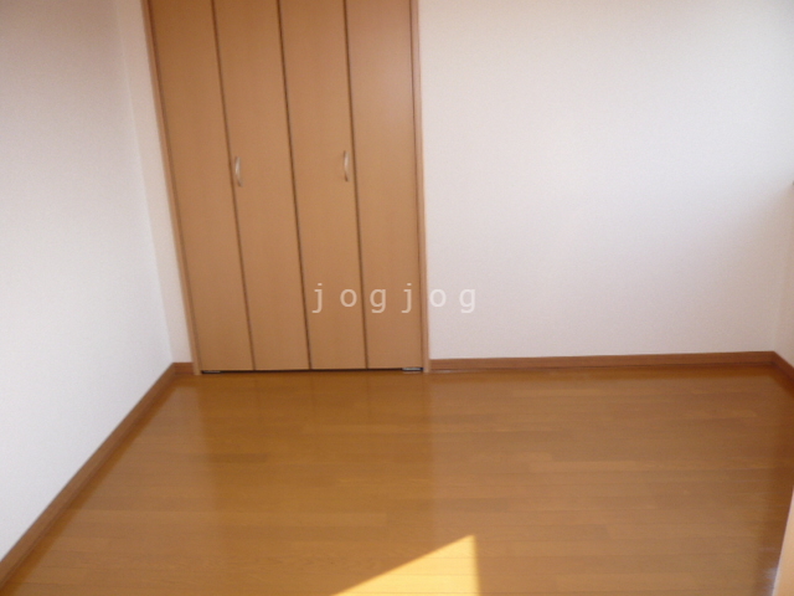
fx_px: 642
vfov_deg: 49.7
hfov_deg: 63.4
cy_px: 298
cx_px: 397
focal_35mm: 28
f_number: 2.8
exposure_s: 1/100
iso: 100
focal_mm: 4.6
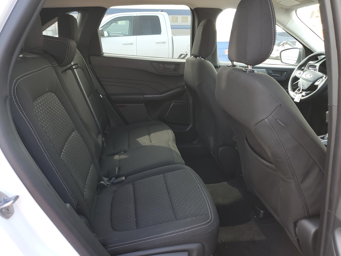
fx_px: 256
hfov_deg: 67.3
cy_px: 128
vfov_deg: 53.1
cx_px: 170
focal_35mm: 26
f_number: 1.5
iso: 56
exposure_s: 1/120
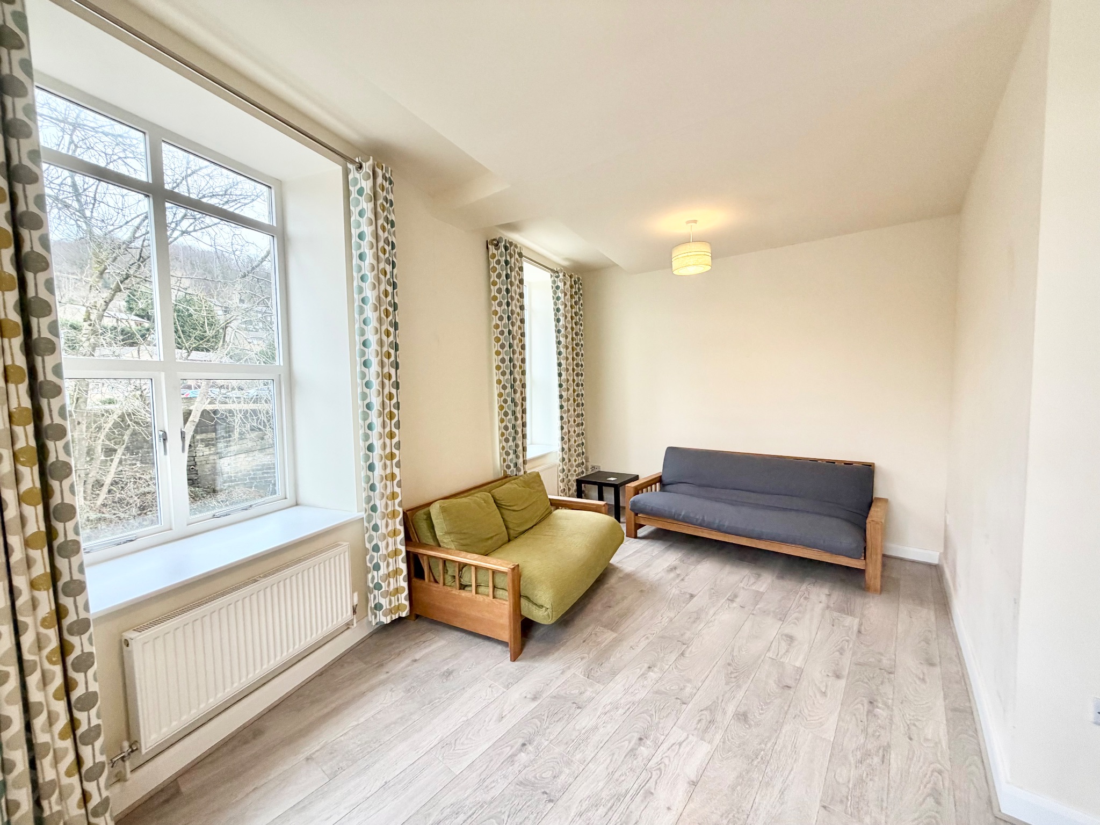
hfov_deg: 102.1
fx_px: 445
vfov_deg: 85.7
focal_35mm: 14
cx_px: 550
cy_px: 412
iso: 200
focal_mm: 2.22
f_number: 2.2
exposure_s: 1/121
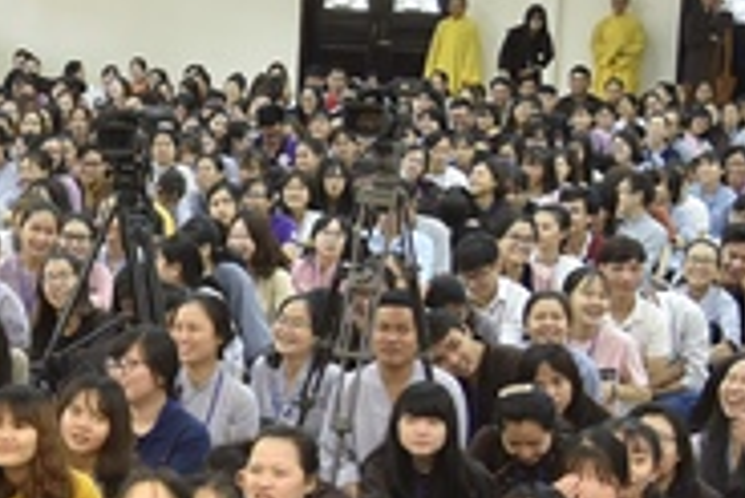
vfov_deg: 10.3
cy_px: 306
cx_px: -227
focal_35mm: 134
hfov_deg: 14.6
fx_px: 2775
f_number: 4
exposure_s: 1/30
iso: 1000
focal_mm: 38
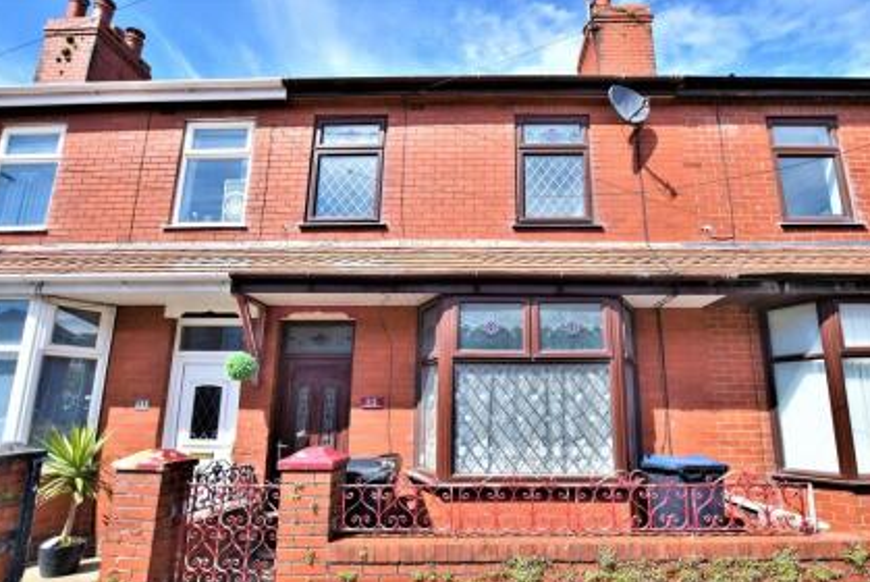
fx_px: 411
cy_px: 325
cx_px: 479
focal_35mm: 17
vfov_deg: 70.3
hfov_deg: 92.9
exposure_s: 1/320
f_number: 5
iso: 100
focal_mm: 10
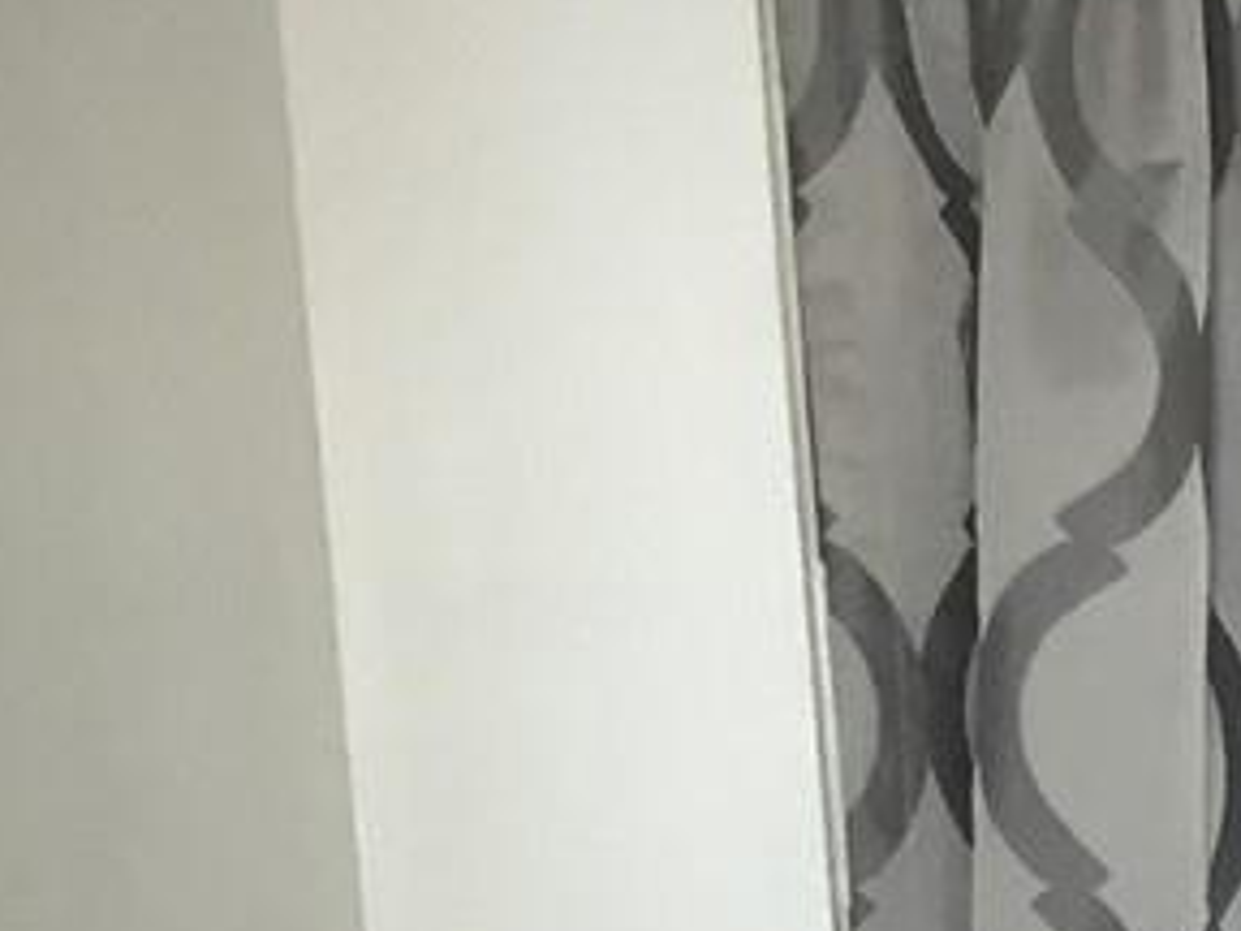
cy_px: 2271
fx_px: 5772
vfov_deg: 8.4
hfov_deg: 10.5
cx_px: 3003
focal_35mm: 161
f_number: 2.2
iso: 64
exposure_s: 1/30
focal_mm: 4.15
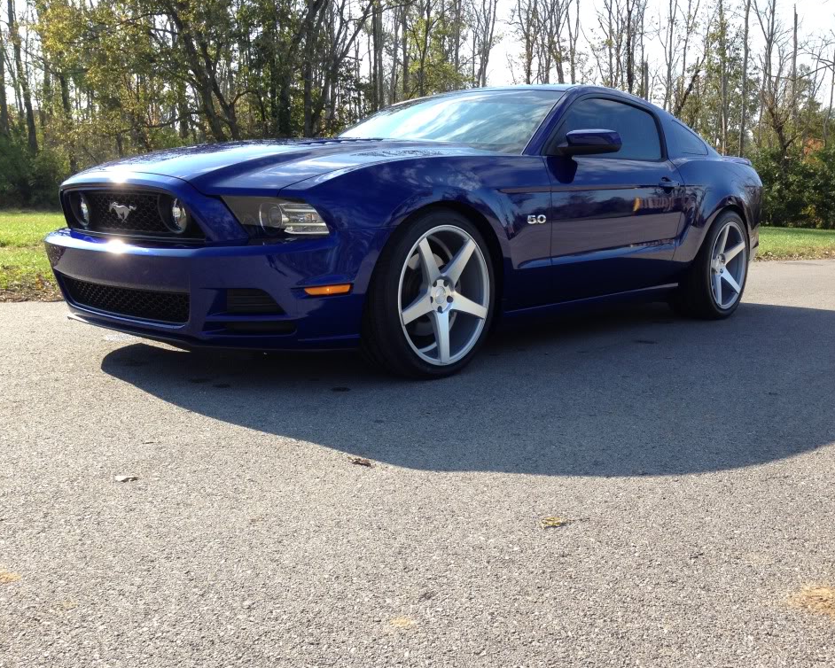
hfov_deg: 51.5
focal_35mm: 35
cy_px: 331
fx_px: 865
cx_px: 447
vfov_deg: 42.2
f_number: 2.4
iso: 50
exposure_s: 1/497
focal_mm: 4.1
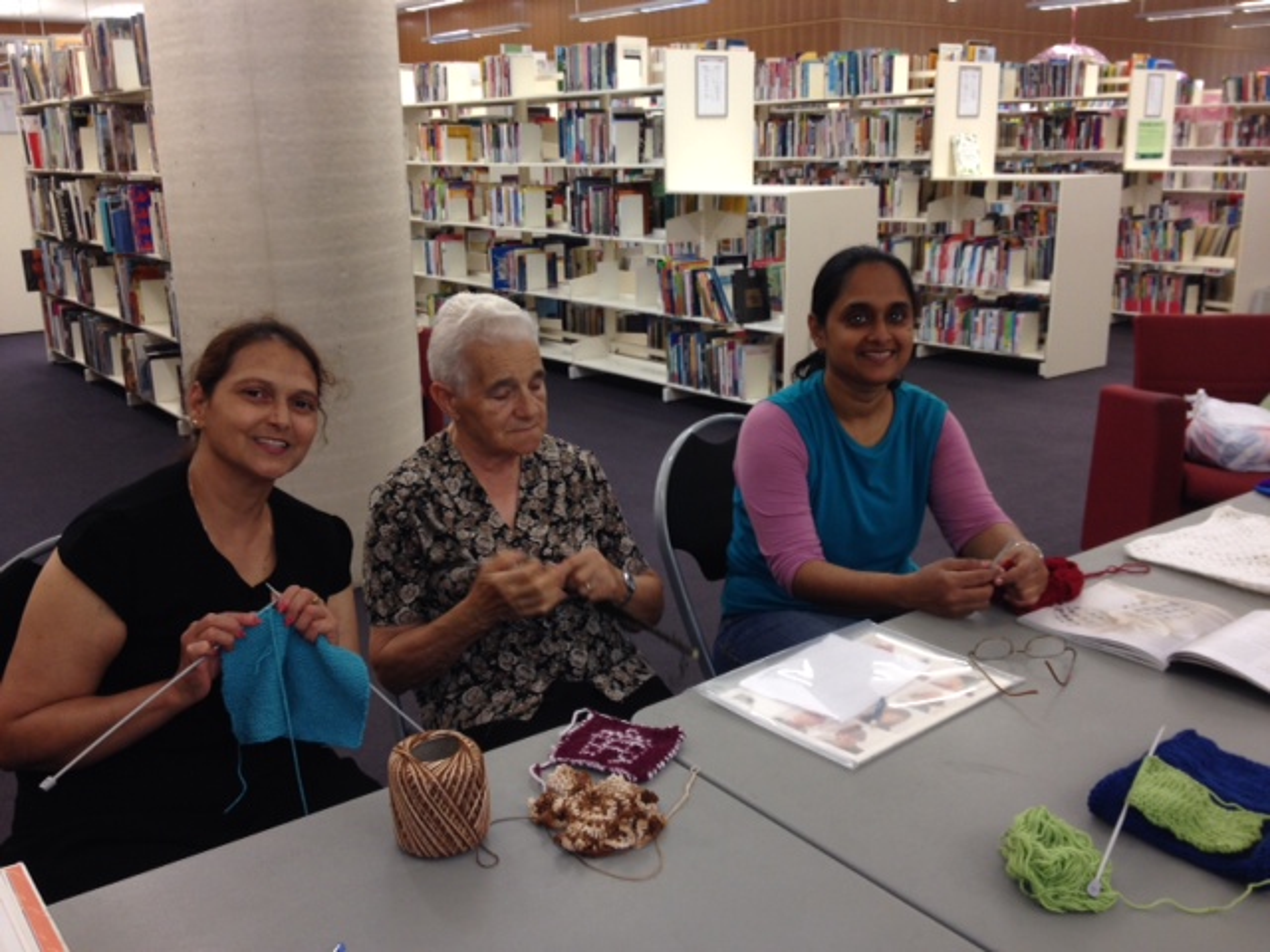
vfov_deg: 40.7
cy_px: 476
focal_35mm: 35
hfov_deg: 52.6
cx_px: 635
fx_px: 1284
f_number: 2.4
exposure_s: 1/20
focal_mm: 4.28
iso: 50
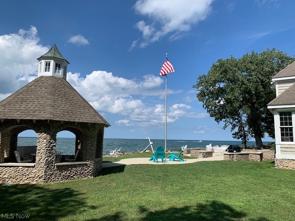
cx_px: 148
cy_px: 110
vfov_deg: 53.1
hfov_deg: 67.3
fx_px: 222
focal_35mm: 26
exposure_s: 1/2994
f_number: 1.8
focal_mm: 4.25
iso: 25
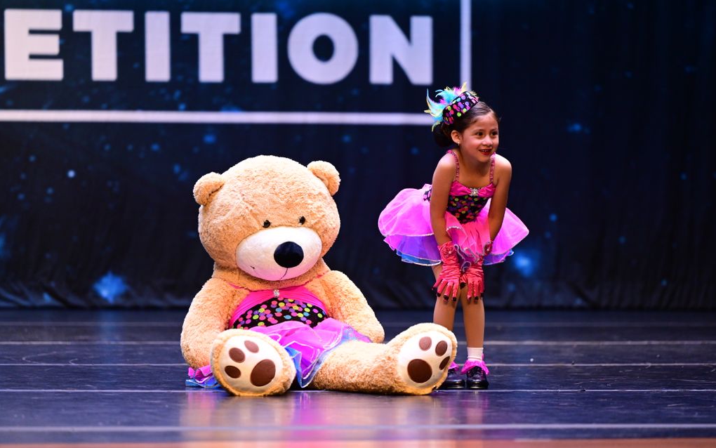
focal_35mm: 179
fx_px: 3494
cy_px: 229
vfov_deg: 7.3
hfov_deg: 11.7
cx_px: 358
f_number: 3.2
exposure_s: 1/1000
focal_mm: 175
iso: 2500
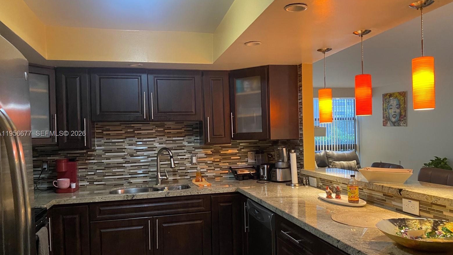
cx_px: 228
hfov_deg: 66.1
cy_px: 134
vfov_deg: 40.2
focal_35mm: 29
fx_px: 348
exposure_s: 1/40
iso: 500
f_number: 1.8
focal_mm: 4.25
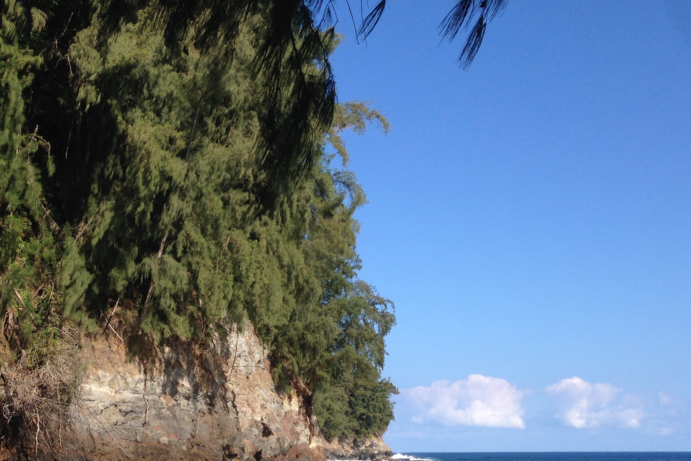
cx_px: 326
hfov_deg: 36.2
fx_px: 1056
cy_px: 356
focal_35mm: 55
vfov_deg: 24.3
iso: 50
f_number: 2.4
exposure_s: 1/1506
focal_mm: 4.12
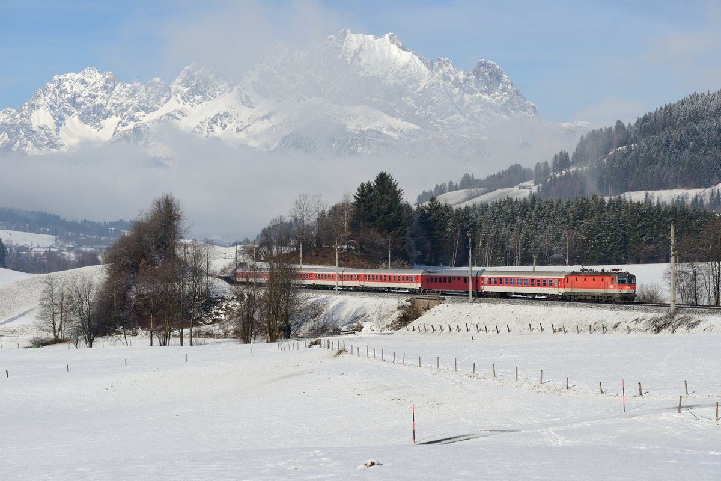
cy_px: 240
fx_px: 1802
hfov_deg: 22.6
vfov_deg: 15.2
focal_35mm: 90
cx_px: 360
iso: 200
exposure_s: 1/1250
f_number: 8
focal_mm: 90
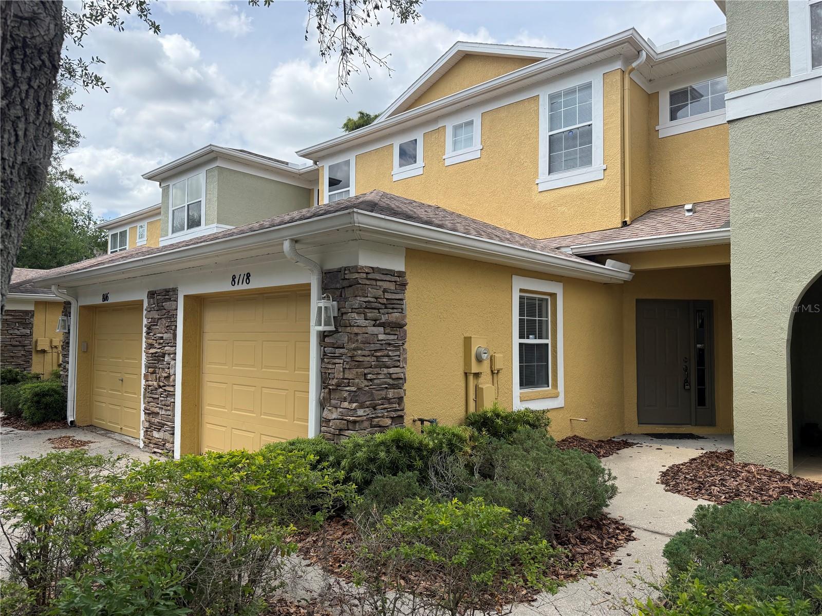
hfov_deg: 71.6
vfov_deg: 56.8
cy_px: 308
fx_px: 570
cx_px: 411
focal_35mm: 24
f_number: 1.78
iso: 100
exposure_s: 1/3021
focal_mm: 6.76
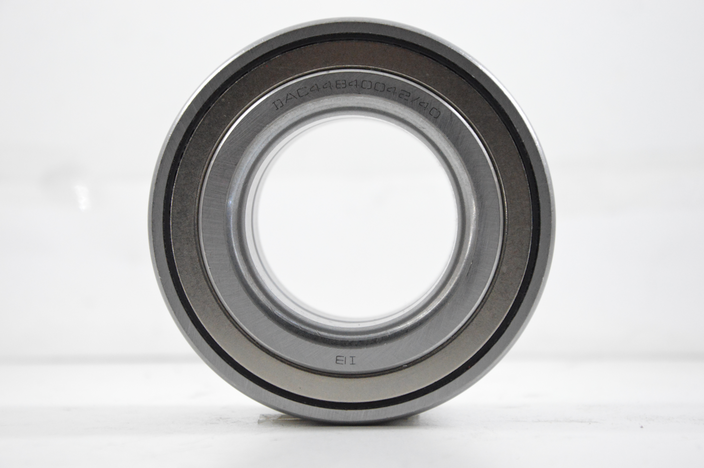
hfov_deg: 18.2
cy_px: 234
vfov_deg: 12.2
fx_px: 2198
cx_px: 352
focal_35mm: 112
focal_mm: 75
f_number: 7.1
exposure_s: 1/100
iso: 3200
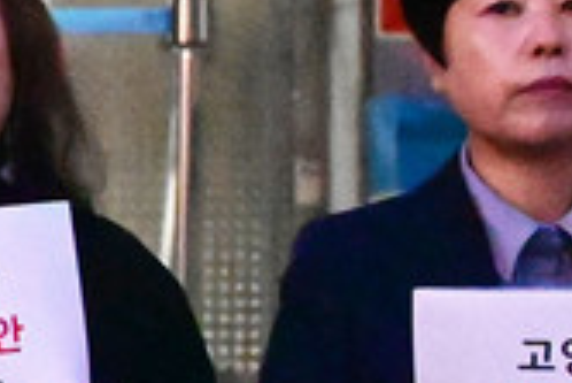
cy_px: 331
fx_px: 5884
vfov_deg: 3.7
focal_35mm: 370
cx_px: -889
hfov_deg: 5.4
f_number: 4
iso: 25600
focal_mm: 48
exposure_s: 1/1000
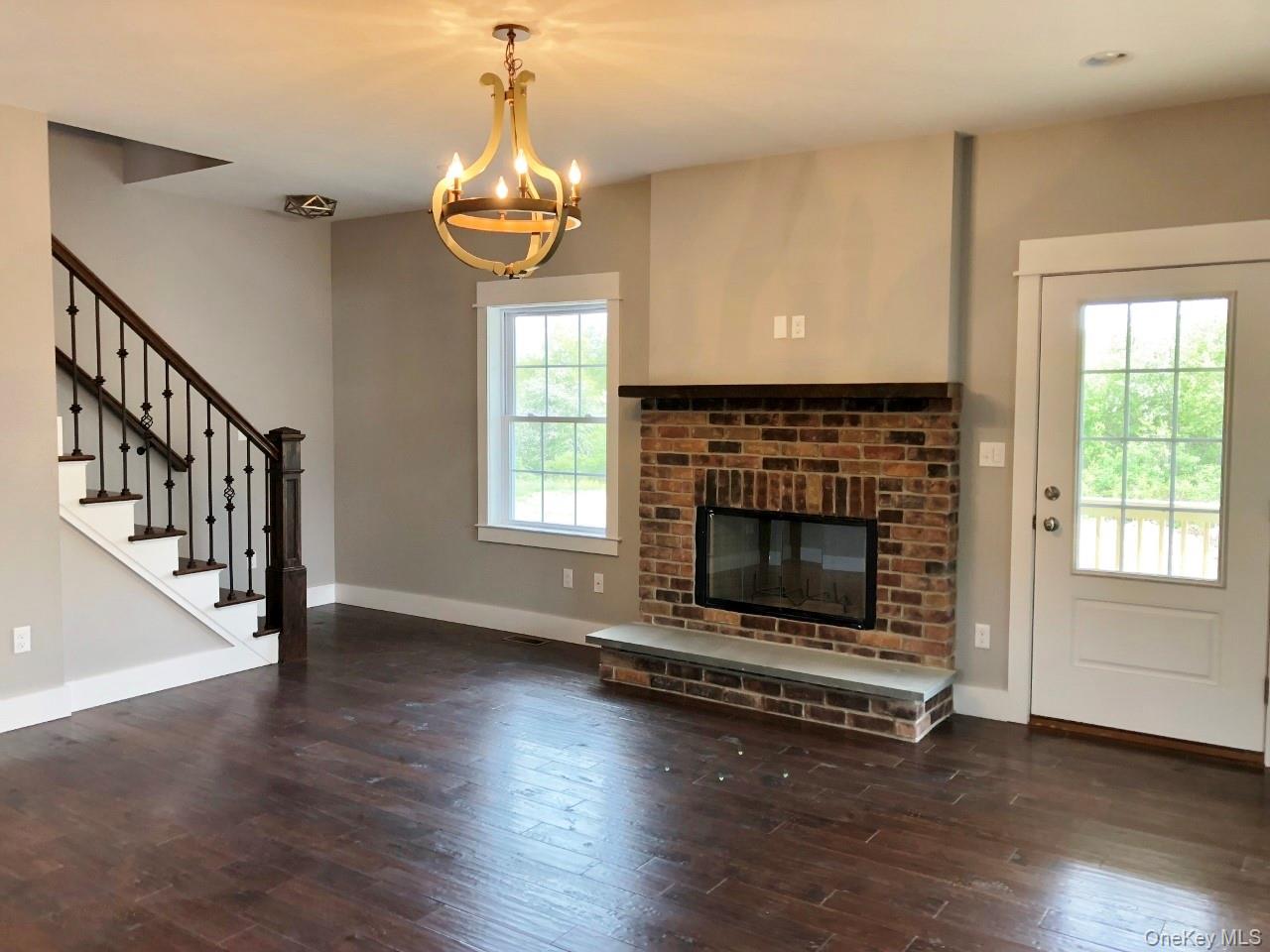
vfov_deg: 49.7
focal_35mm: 28
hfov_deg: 63.4
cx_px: 635
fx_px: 1027
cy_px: 476
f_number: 1.8
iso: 160
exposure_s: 1/120
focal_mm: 3.99
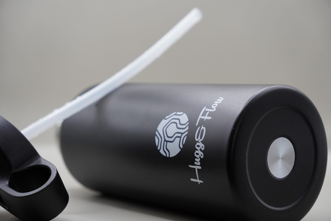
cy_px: 111
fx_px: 674
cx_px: 168
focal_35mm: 73
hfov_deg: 27.6
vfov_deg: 18.6
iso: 800
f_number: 4
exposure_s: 1/80
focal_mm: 48.2
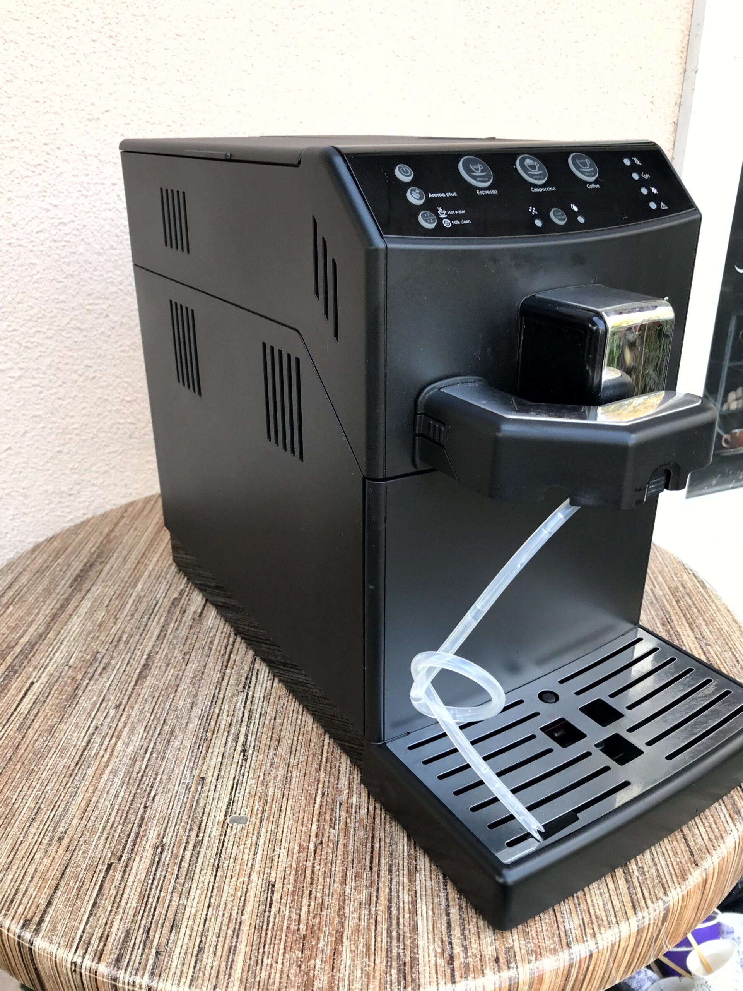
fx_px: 801
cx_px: 372
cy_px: 496
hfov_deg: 49.8
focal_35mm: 28
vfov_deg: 63.4
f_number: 1.8
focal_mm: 3.99
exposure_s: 1/100
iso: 25
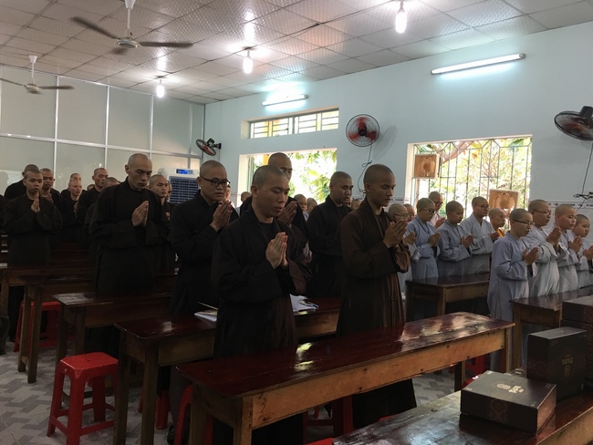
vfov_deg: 48.3
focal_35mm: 29
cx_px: 296
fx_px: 497
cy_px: 222
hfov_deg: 61.6
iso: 50
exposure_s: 1/33
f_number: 2.2
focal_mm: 4.15
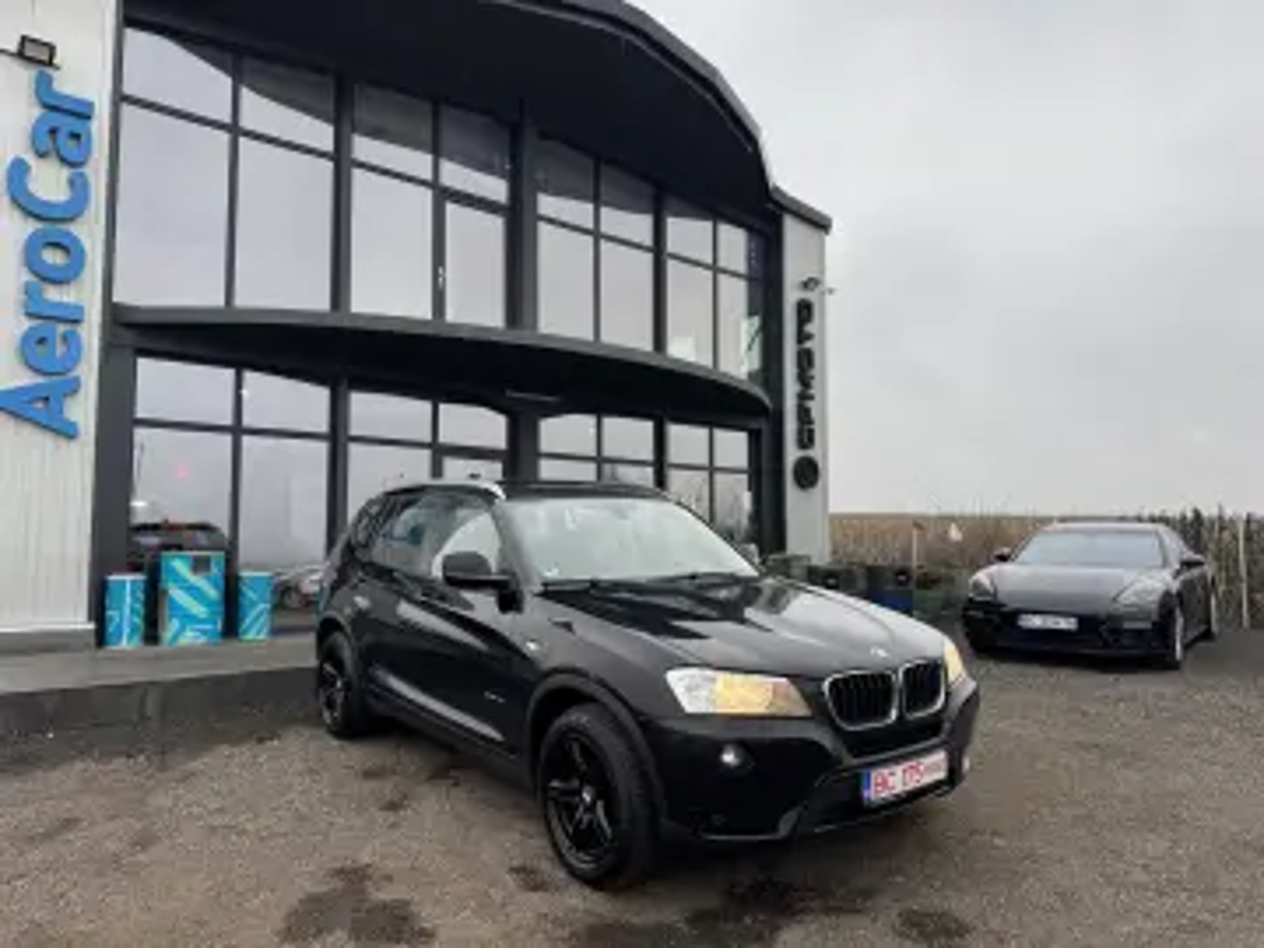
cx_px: 632
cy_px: 474
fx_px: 876
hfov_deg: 71.6
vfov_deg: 56.8
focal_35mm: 24
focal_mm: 6.76
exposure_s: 1/412
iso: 80
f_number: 1.78
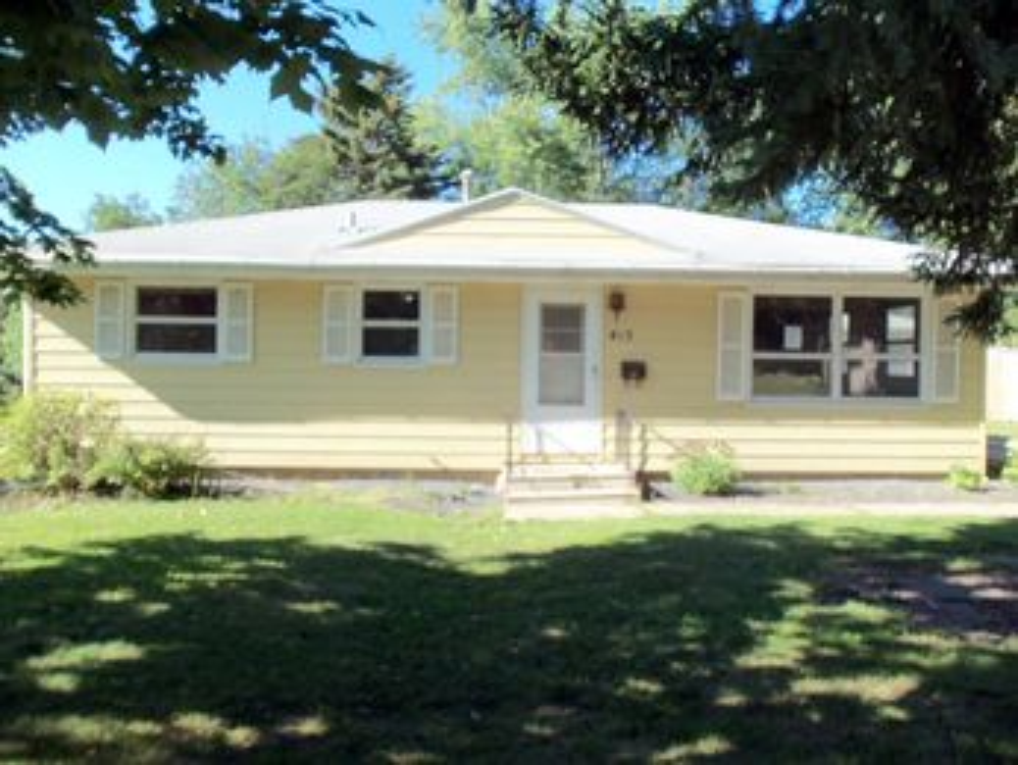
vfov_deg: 48.3
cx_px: 509
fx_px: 853
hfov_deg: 61.6
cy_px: 382
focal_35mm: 29
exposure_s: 1/320
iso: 80
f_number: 3.4
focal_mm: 5.2
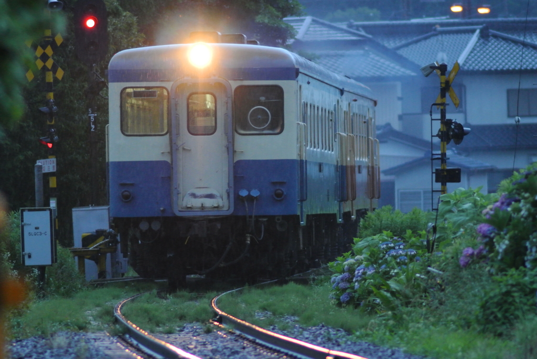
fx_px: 7257
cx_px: 268
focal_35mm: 486
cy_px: 180
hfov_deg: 4.2
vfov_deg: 2.8
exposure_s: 1/125
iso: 800
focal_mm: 180
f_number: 2.8
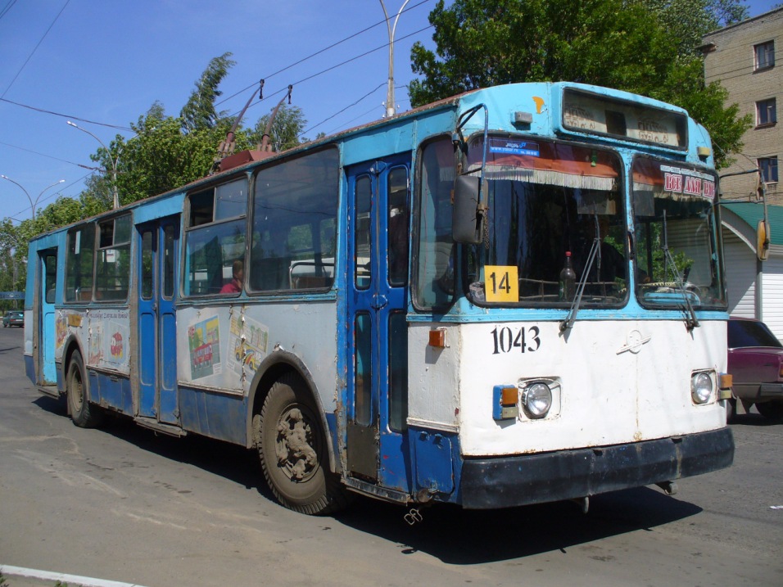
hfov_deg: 50.1
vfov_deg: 38.7
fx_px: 837
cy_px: 294
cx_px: 392
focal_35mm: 37
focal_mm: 6.1
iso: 80
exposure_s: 1/500
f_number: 5.6
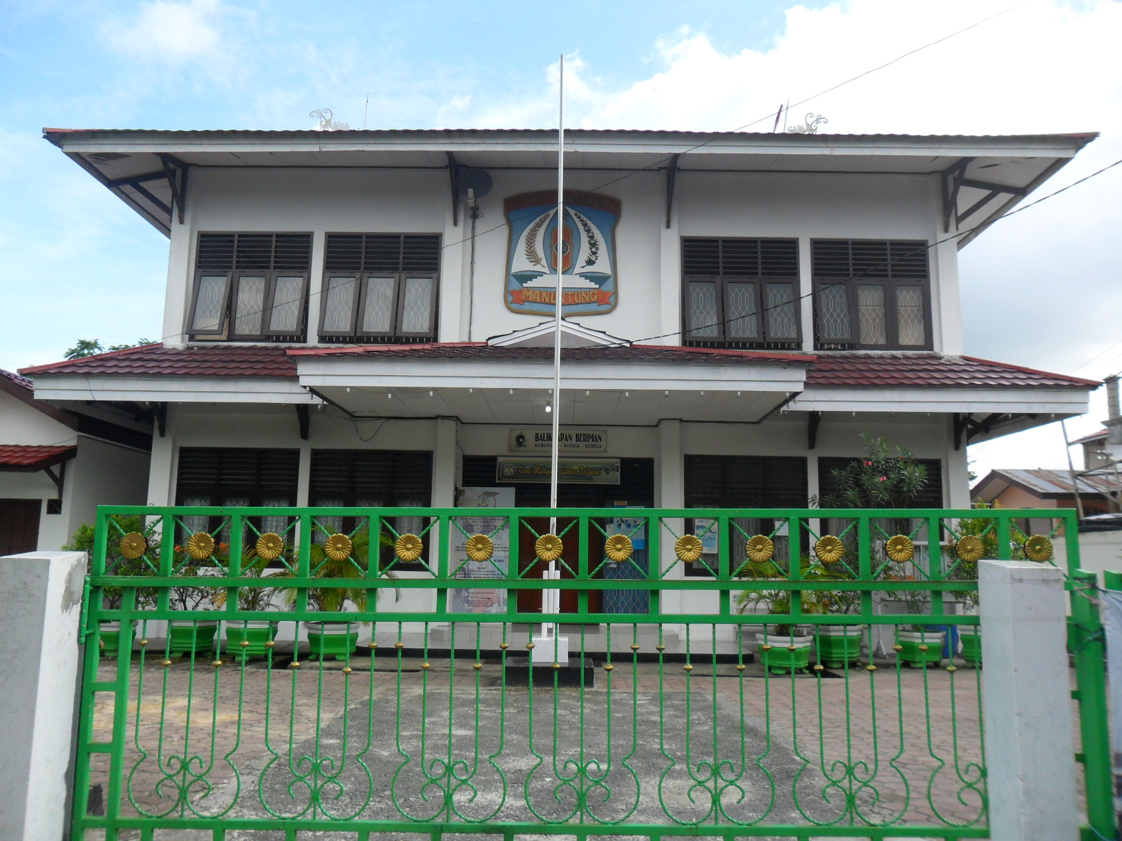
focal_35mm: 27
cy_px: 420
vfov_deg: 51.4
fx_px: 875
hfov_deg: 65.3
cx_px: 561
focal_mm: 4.9
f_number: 3.5
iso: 100
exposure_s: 1/500
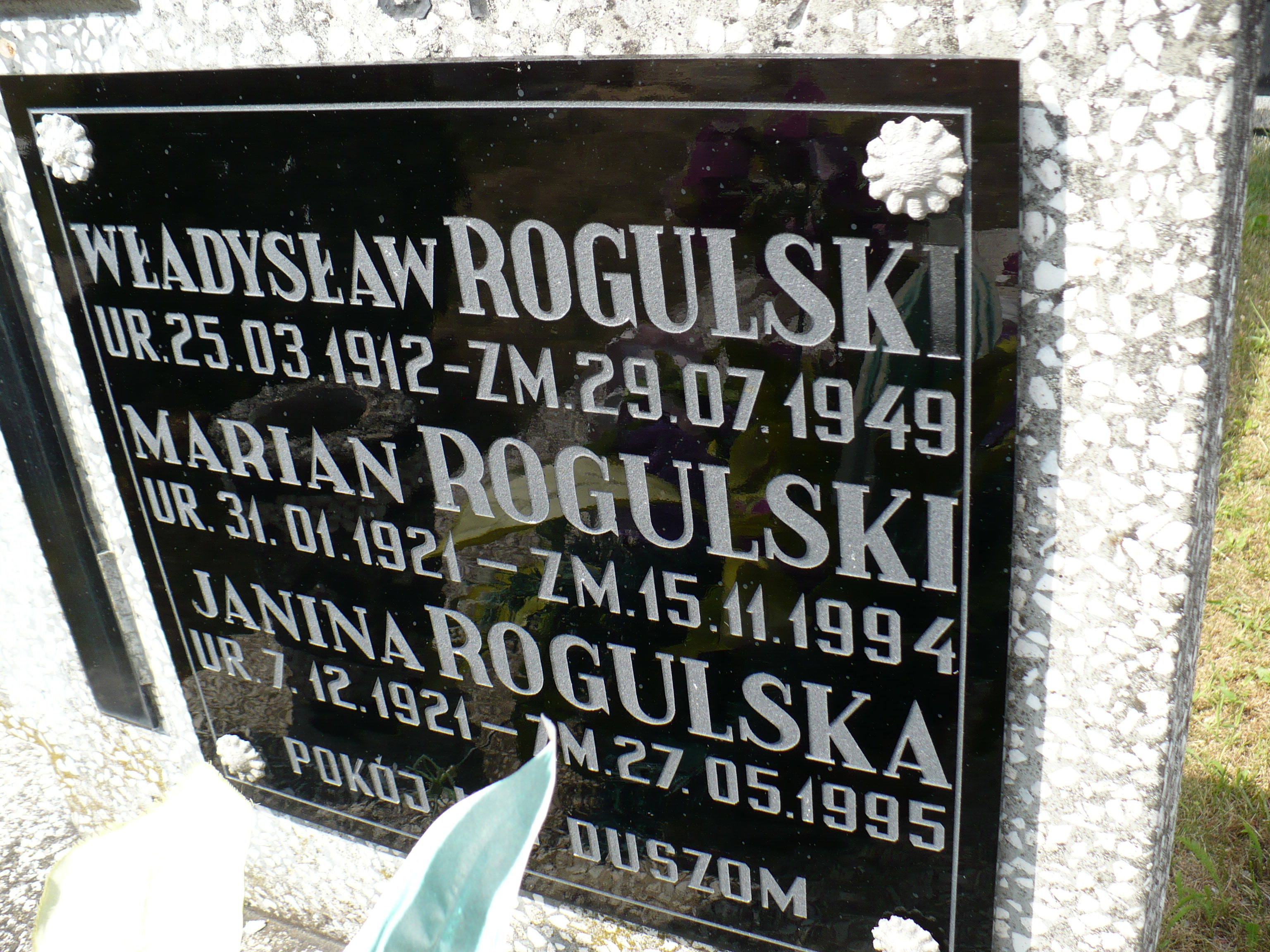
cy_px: 476
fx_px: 1357
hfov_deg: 50.1
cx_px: 635
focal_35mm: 37
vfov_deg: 38.7
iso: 100
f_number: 2.8
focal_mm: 6.1
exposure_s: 1/500
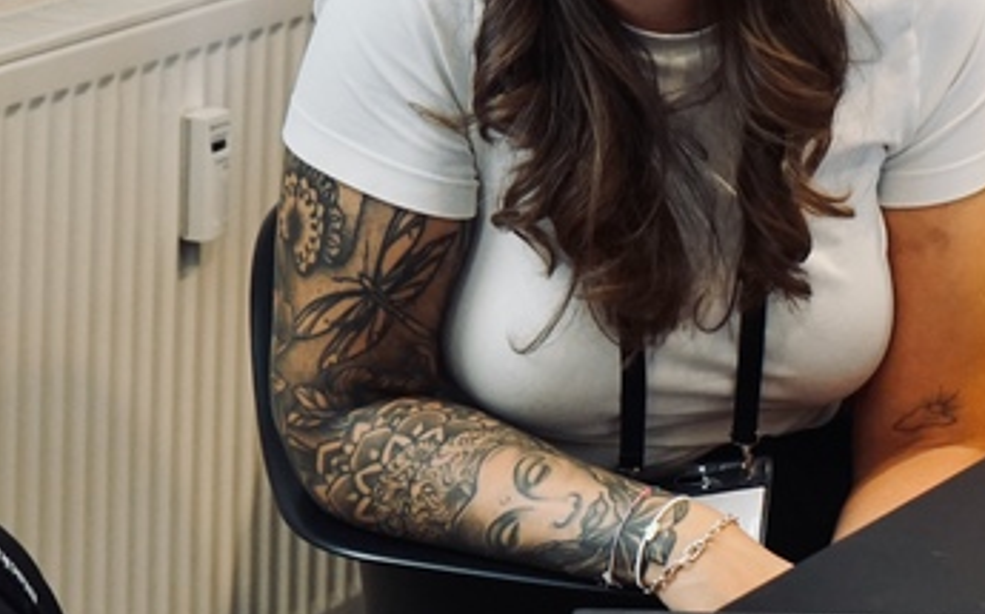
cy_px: 176
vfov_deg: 7.0
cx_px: 932
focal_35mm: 188
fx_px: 5043
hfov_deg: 11.1
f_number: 5.6
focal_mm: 63
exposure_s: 1/160
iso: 1250
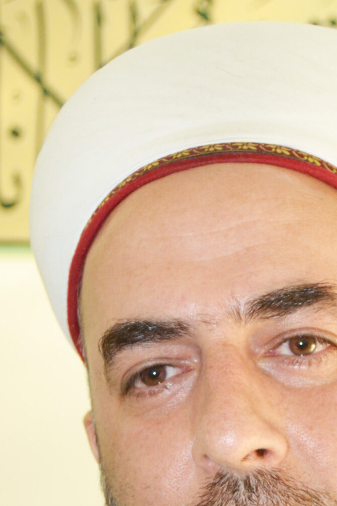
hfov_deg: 12.8
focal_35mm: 107
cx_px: 236
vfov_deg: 18.7
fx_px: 1502
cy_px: 473
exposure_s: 1/60
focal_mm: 28
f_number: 4
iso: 1000
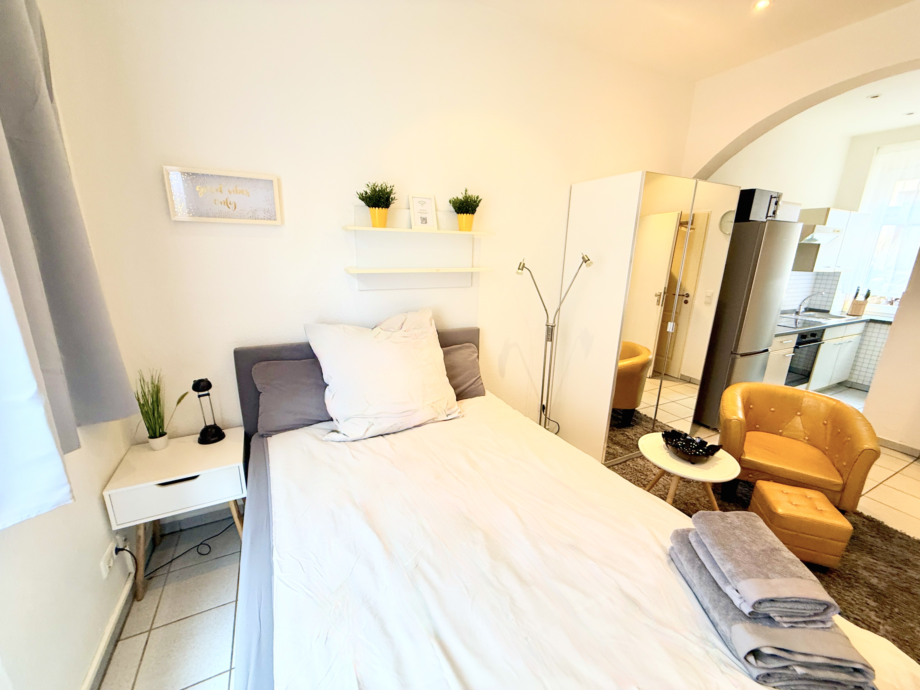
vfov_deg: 85.7
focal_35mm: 14
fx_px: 372
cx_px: 460
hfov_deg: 102.1
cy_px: 345
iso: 200
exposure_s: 1/50
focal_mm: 2.22
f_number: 2.2
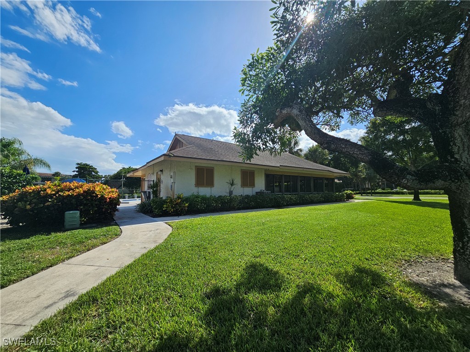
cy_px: 176
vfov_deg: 89.9
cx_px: 235
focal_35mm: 13
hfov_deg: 106.2
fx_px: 177
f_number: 2.2
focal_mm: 2.2
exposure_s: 1/3092
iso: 50
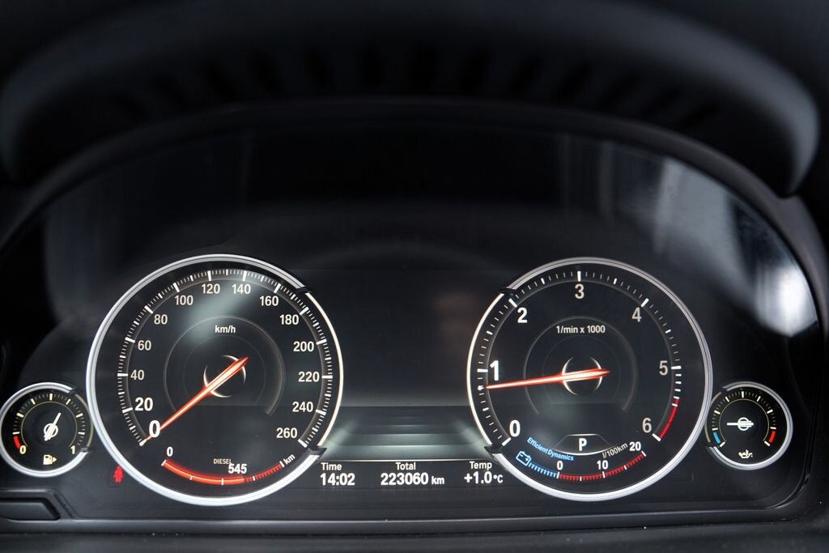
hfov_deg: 73.7
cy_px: 276
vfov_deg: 53.1
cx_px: 414
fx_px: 553
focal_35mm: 24
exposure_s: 1/60
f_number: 2.8
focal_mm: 24
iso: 1600
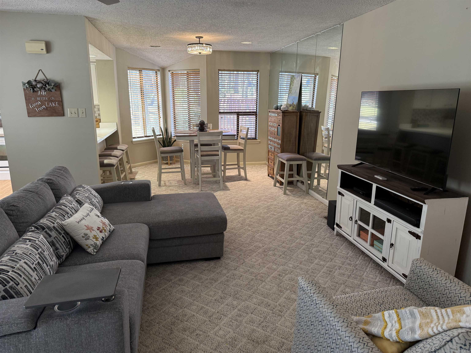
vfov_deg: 56.8
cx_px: 236
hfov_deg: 71.6
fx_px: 327
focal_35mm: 24
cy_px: 176
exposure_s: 1/120
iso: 160
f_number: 1.78
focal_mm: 6.76
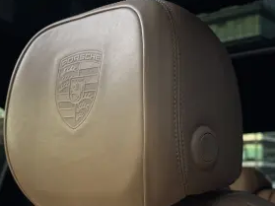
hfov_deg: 31.1
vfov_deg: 23.6
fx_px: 492
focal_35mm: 62
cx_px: 113
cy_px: 114
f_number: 1.78
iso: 100
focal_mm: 6.76
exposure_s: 1/53
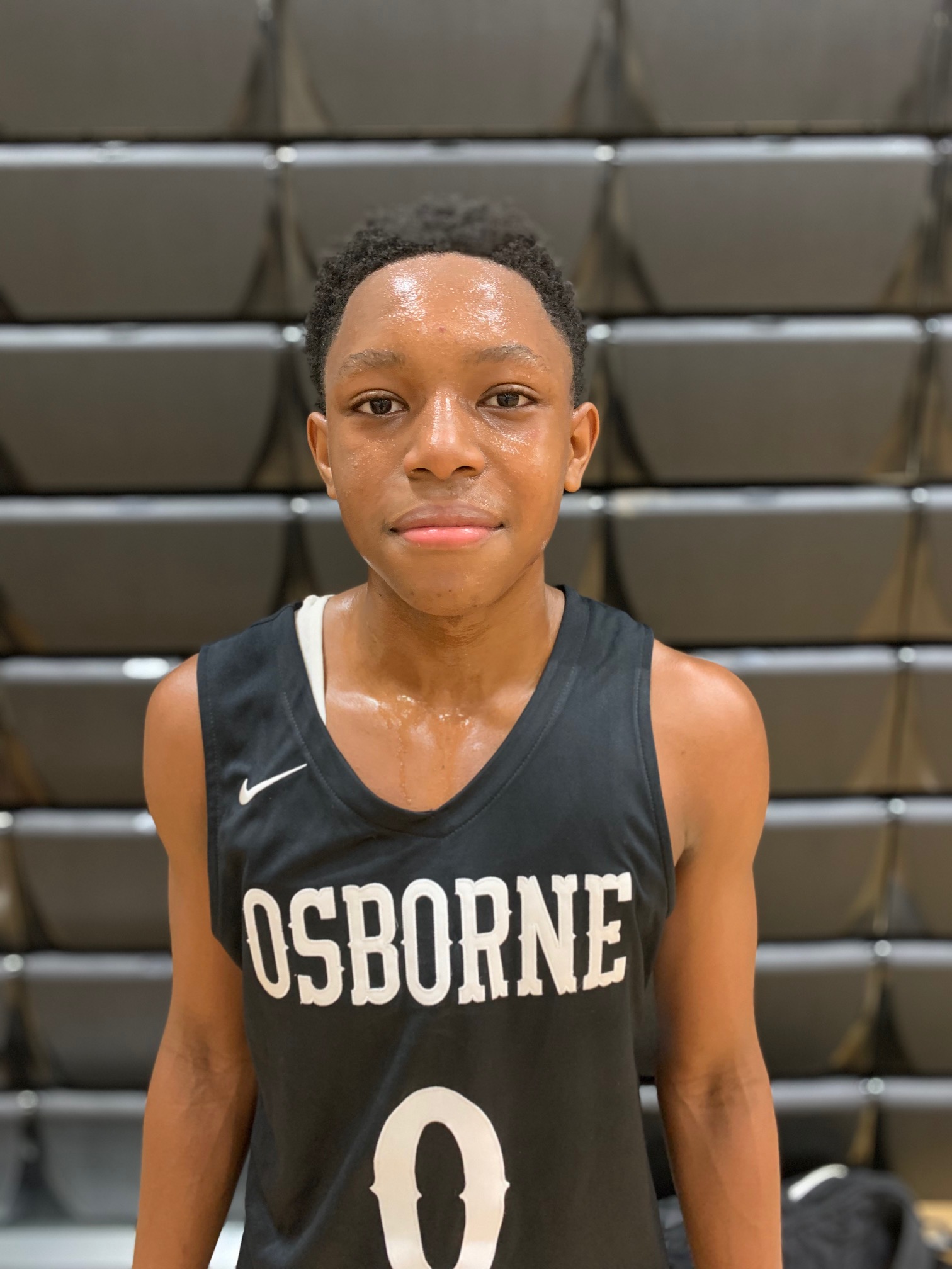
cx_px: 476
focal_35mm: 26
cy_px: 634
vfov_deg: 67.3
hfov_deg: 53.1
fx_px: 953
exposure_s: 1/41
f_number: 1.8
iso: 400
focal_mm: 4.25
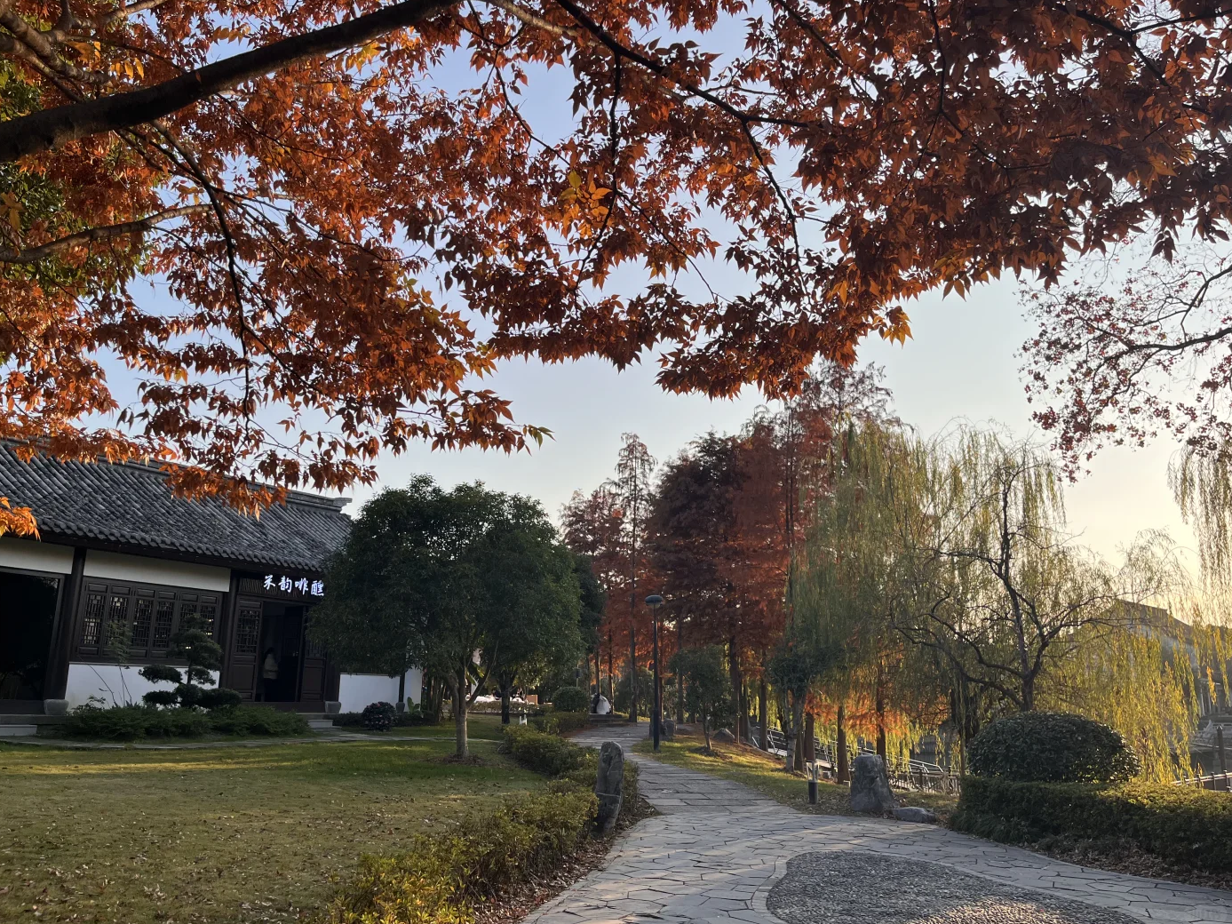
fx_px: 961
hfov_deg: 65.3
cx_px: 598
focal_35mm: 27
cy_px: 455
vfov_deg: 51.3
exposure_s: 1/1558
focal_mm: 5.1
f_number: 1.6
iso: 50
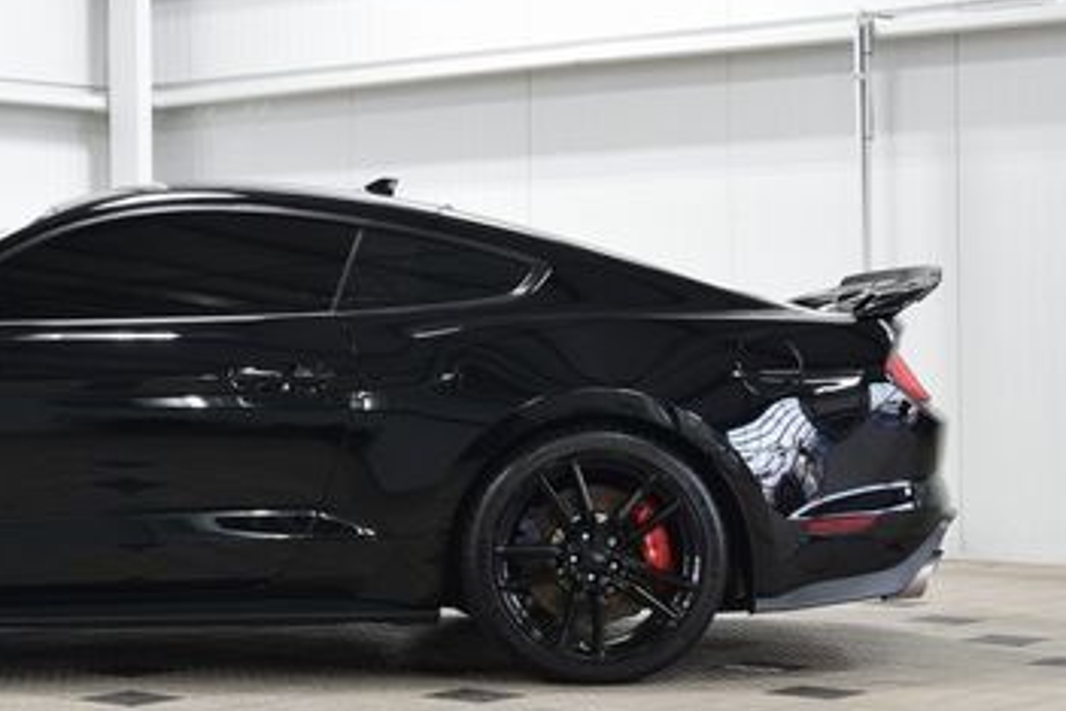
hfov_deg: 21.5
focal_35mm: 93
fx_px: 2754
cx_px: 118
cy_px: 415
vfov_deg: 14.7
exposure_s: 1/15
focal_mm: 34
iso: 560
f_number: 6.3
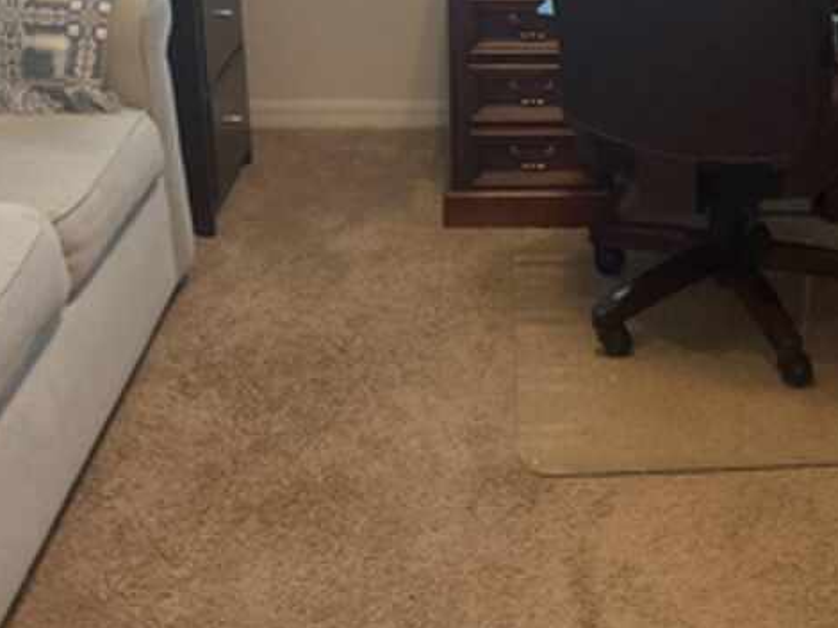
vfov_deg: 18.4
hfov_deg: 24.4
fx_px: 1911
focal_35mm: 79
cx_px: 635
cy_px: 107
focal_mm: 3
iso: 40
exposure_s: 1/60
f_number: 1.8
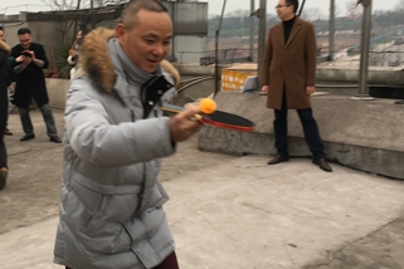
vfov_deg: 28.6
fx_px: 527
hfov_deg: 41.4
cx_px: 135
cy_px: 121
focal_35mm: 47
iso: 32
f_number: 2.2
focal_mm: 4.15
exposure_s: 1/100
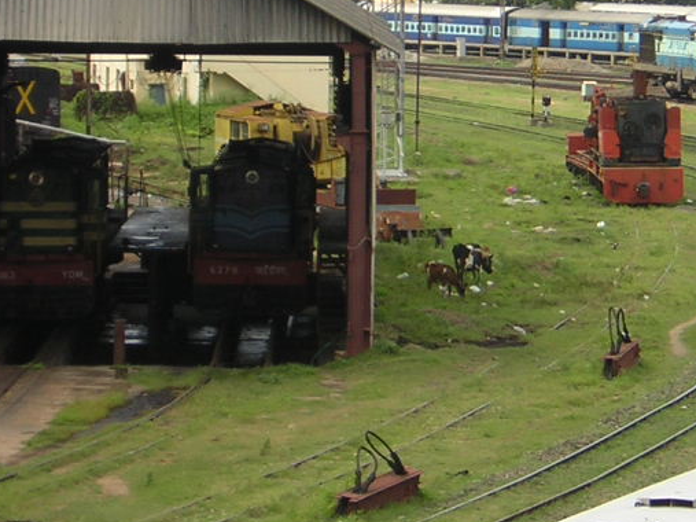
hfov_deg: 9.1
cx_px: 468
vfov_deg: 6.8
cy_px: 133
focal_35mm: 218
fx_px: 4382
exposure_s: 1/273
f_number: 4.7
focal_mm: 14.1
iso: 100
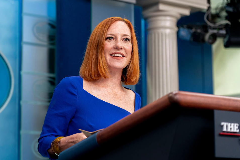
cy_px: 79
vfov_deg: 12.4
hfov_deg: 18.6
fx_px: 733
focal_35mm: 110
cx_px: 113
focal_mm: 103
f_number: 3.5
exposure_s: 1/320
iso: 2000
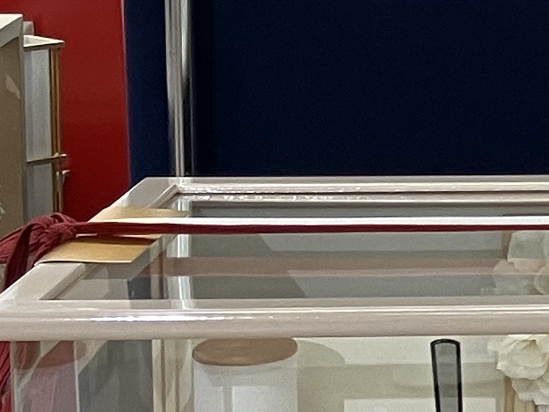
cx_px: 1157
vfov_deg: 8.1
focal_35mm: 181
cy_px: -65
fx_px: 2871
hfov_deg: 10.0
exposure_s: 1/50
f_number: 1.8
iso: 50
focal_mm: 3.99
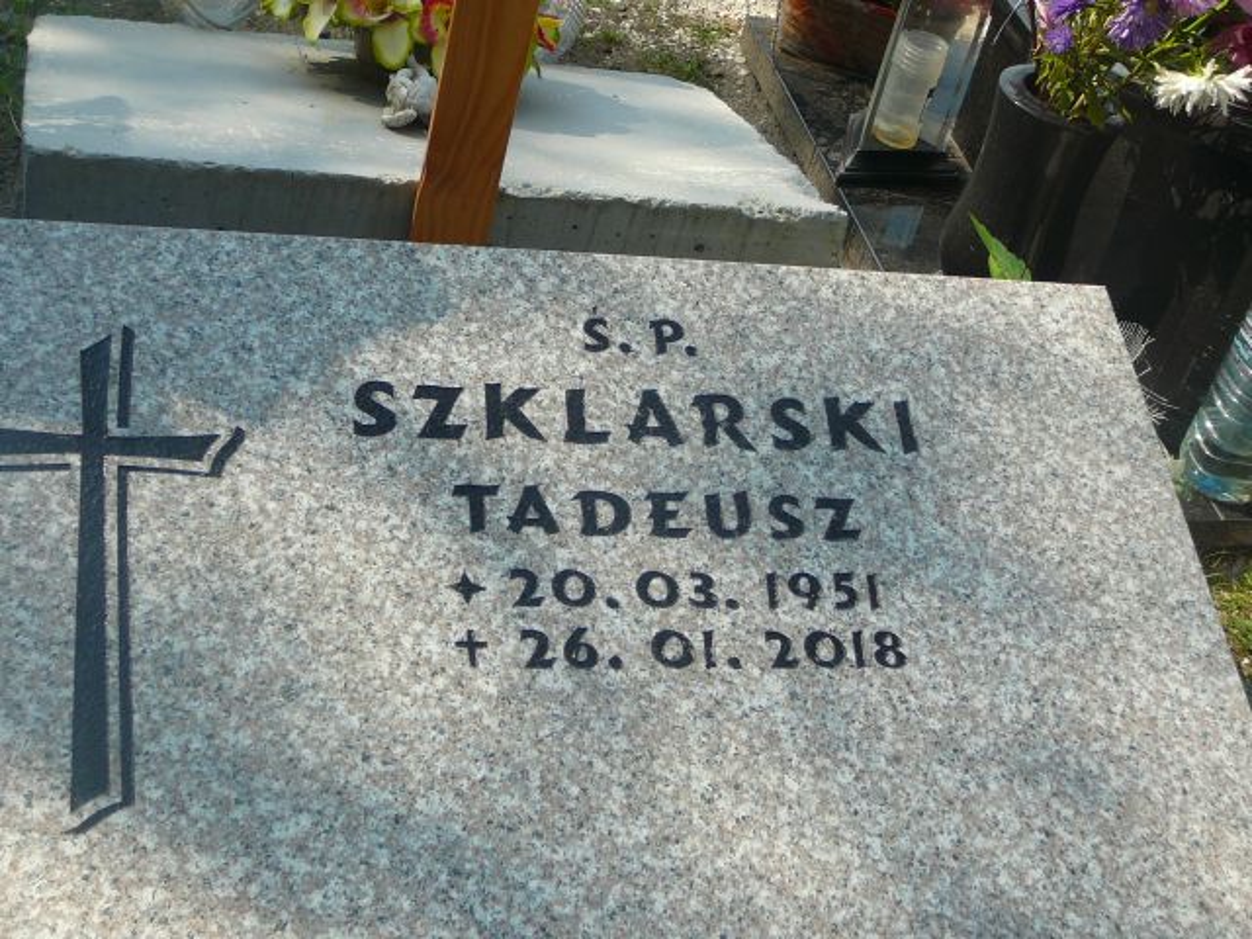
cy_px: 470
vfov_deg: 28.0
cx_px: 626
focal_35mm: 52
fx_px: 1881
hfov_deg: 36.8
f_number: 3.4
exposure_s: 1/400
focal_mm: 7.8
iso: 80
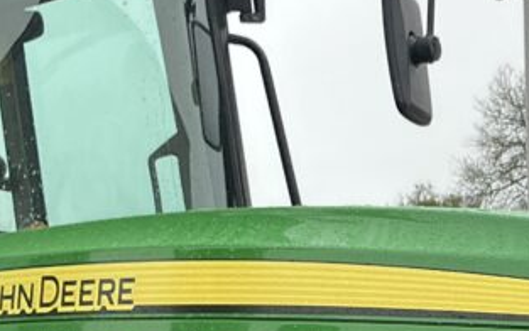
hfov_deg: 20.2
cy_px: 517
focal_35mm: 97
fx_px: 1399
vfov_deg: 12.7
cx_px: 619
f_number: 1.8
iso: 20
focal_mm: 3
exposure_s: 1/229
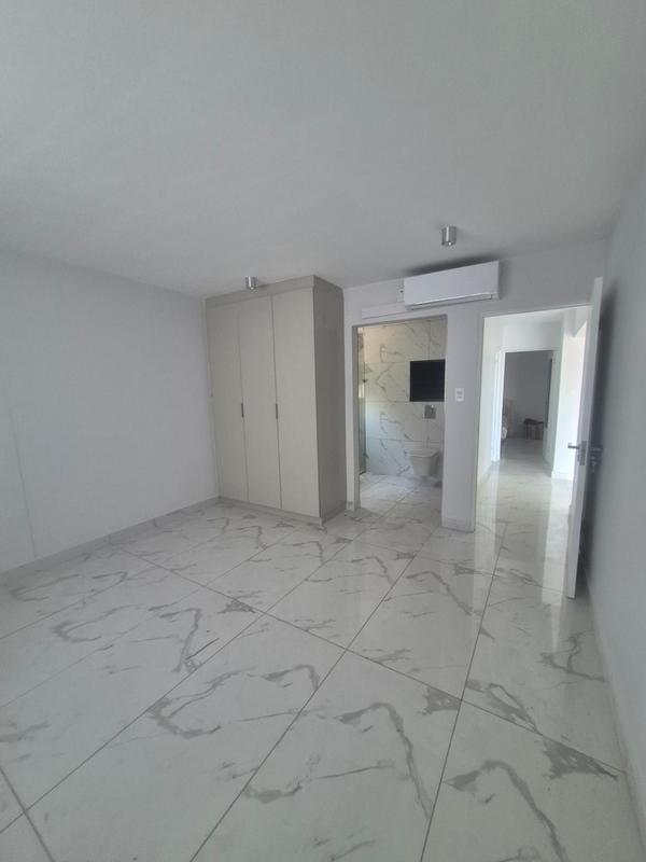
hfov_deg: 89.9
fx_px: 323
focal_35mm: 13
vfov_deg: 106.2
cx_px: 323
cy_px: 431
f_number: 2.2
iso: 400
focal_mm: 1.74
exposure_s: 1/100
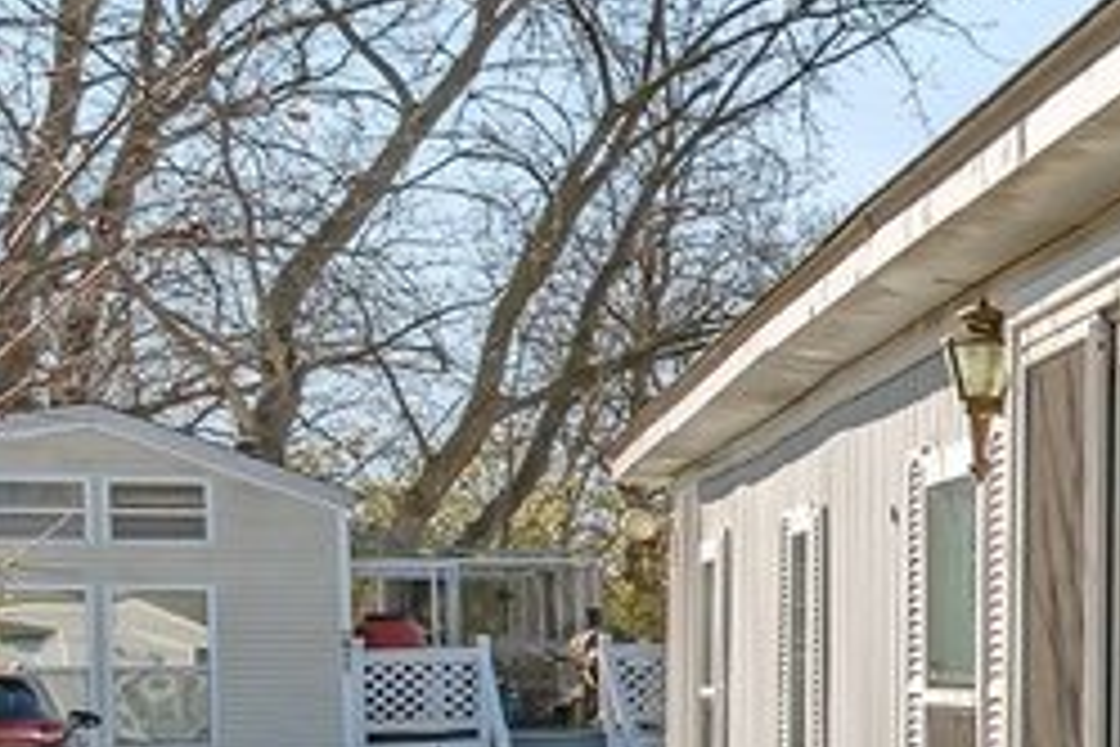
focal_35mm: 104
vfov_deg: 13.0
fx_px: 3235
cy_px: 747
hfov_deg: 12.2
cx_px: 3128
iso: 200
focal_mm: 16
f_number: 9
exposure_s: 1/400
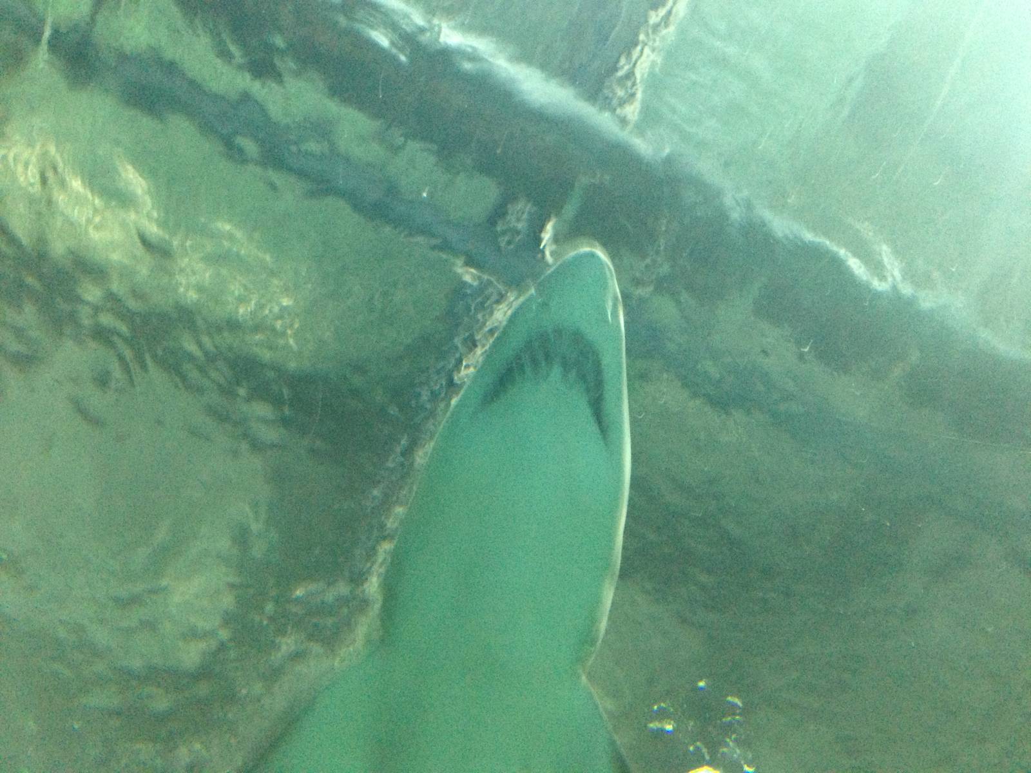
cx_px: 516
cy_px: 386
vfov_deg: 42.9
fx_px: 983
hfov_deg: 55.4
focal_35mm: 33
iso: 400
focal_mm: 4.12
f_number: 2.4
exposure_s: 1/15
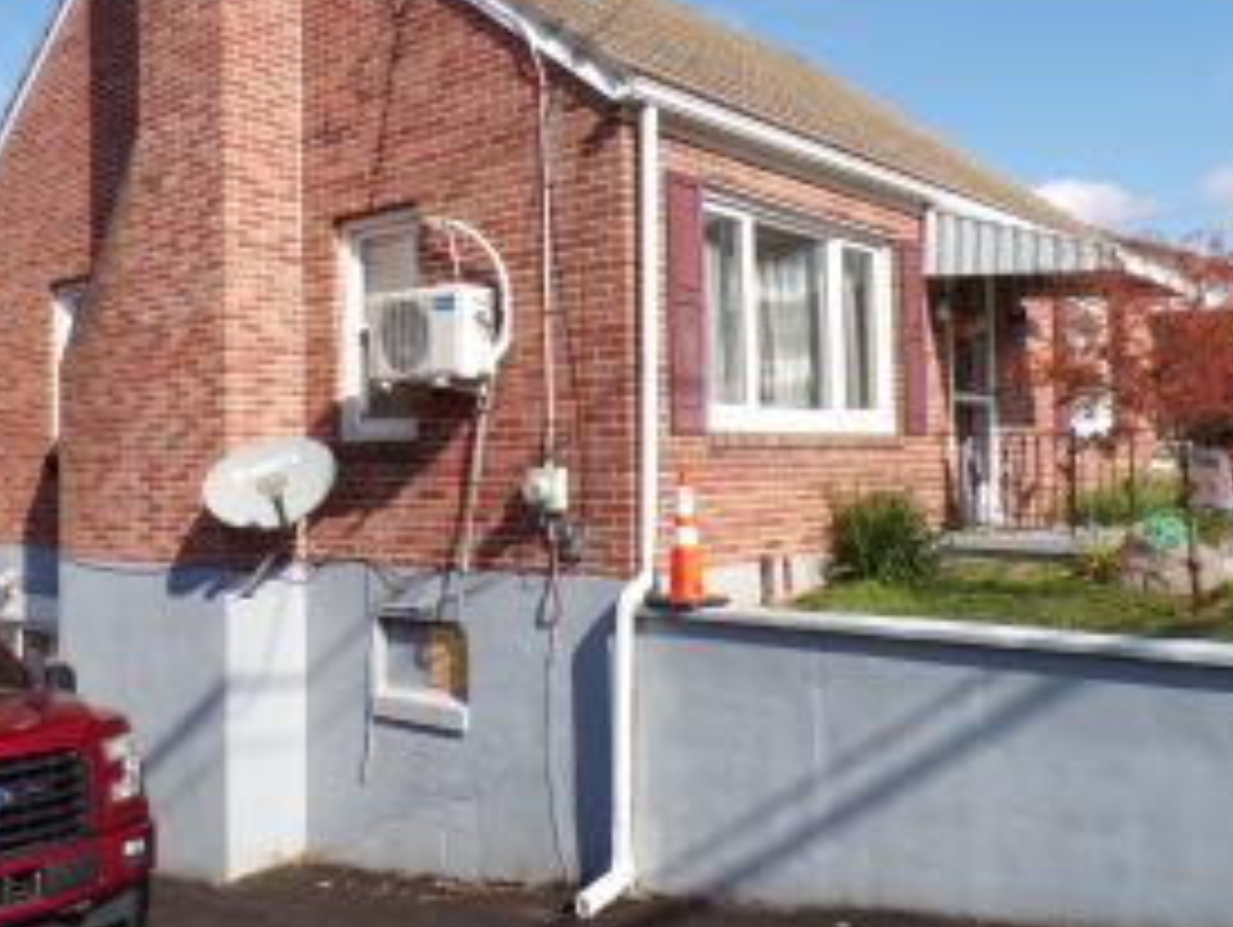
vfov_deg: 40.6
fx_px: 1248
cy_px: 392
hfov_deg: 52.5
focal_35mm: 35
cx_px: 544
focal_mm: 4.3
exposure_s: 1/320
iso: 80
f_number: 5.8
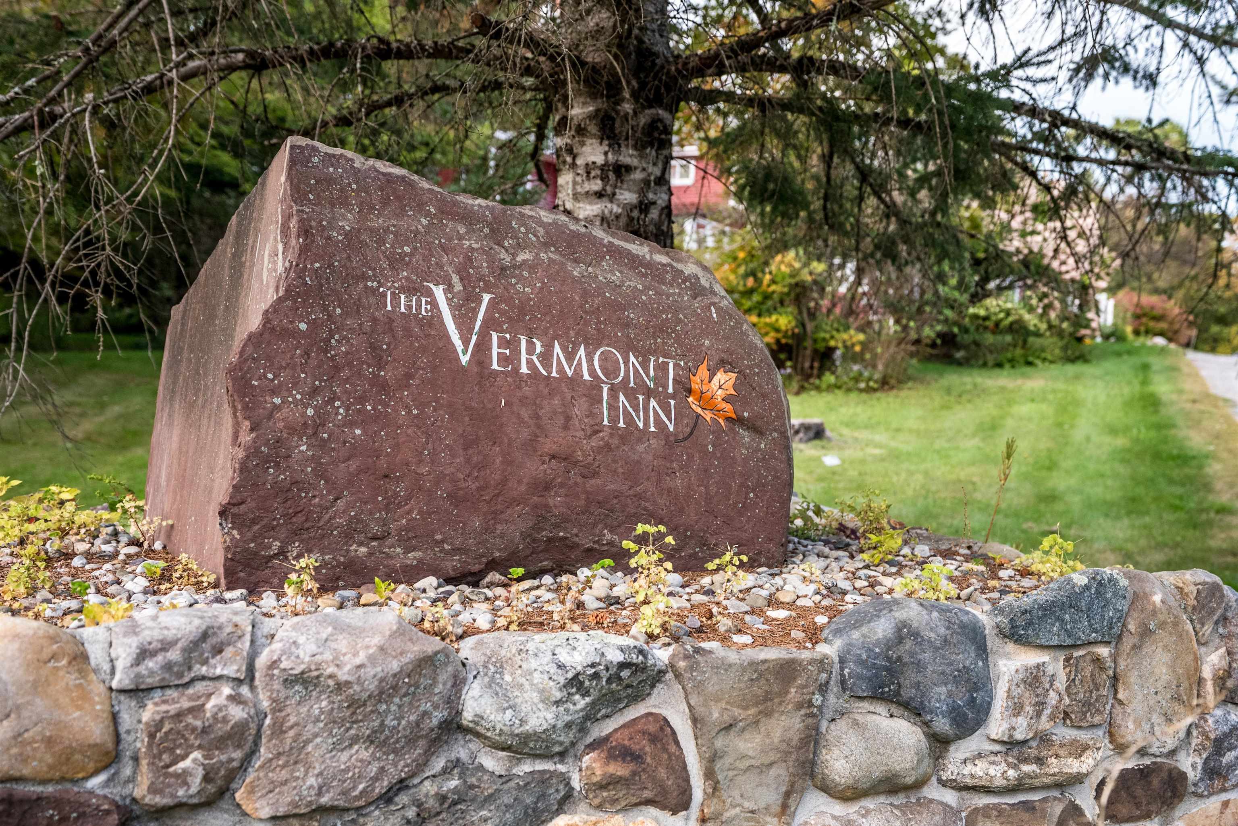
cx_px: 619
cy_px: 413
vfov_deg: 38.9
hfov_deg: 55.8
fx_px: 1170
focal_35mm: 34
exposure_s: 1/160
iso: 1000
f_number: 4
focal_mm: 34
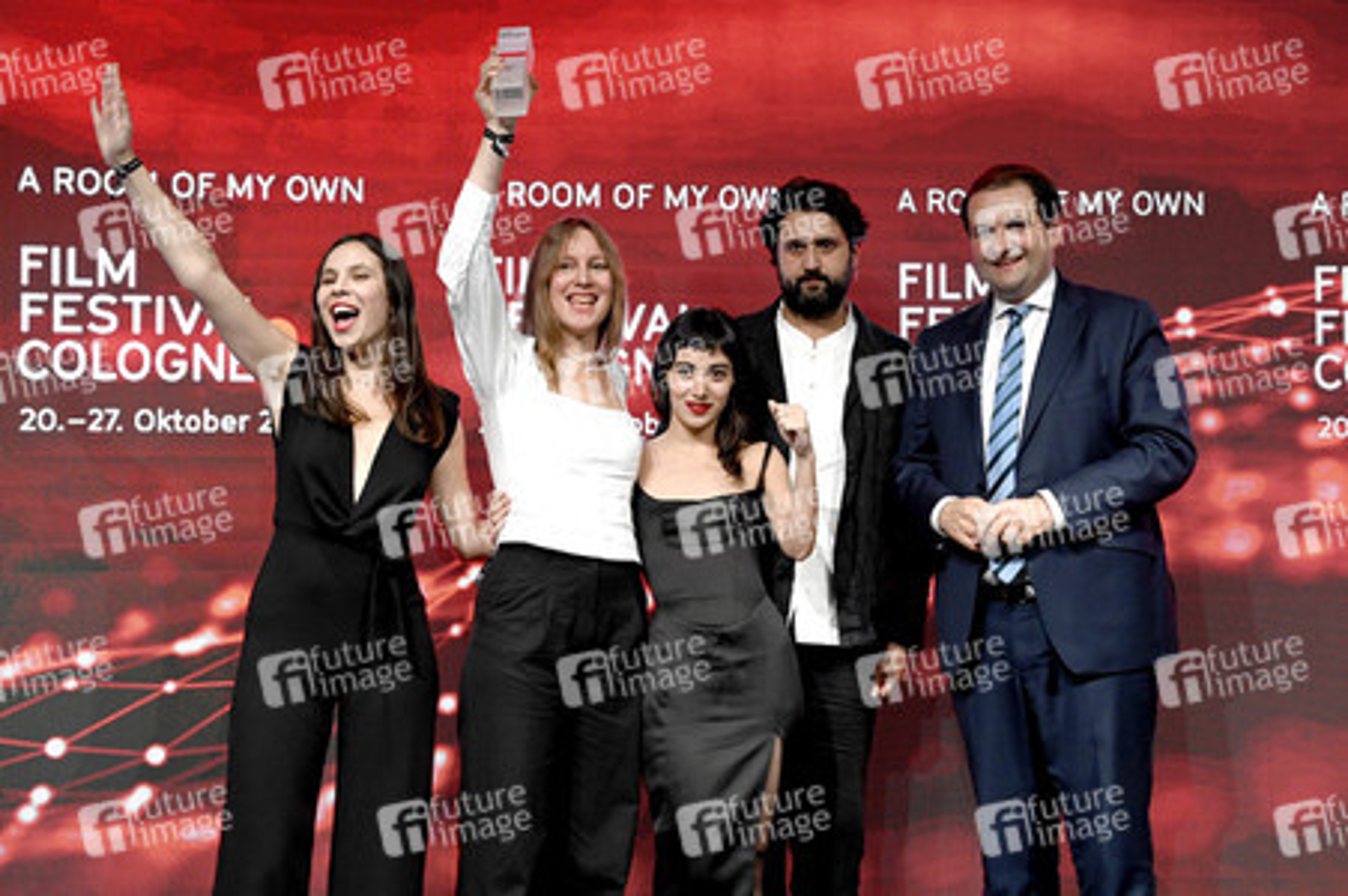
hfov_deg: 38.2
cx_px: 674
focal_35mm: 52
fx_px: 1946
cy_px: 448
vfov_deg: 26.0
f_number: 3.5
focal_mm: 52
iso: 3200
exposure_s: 1/500
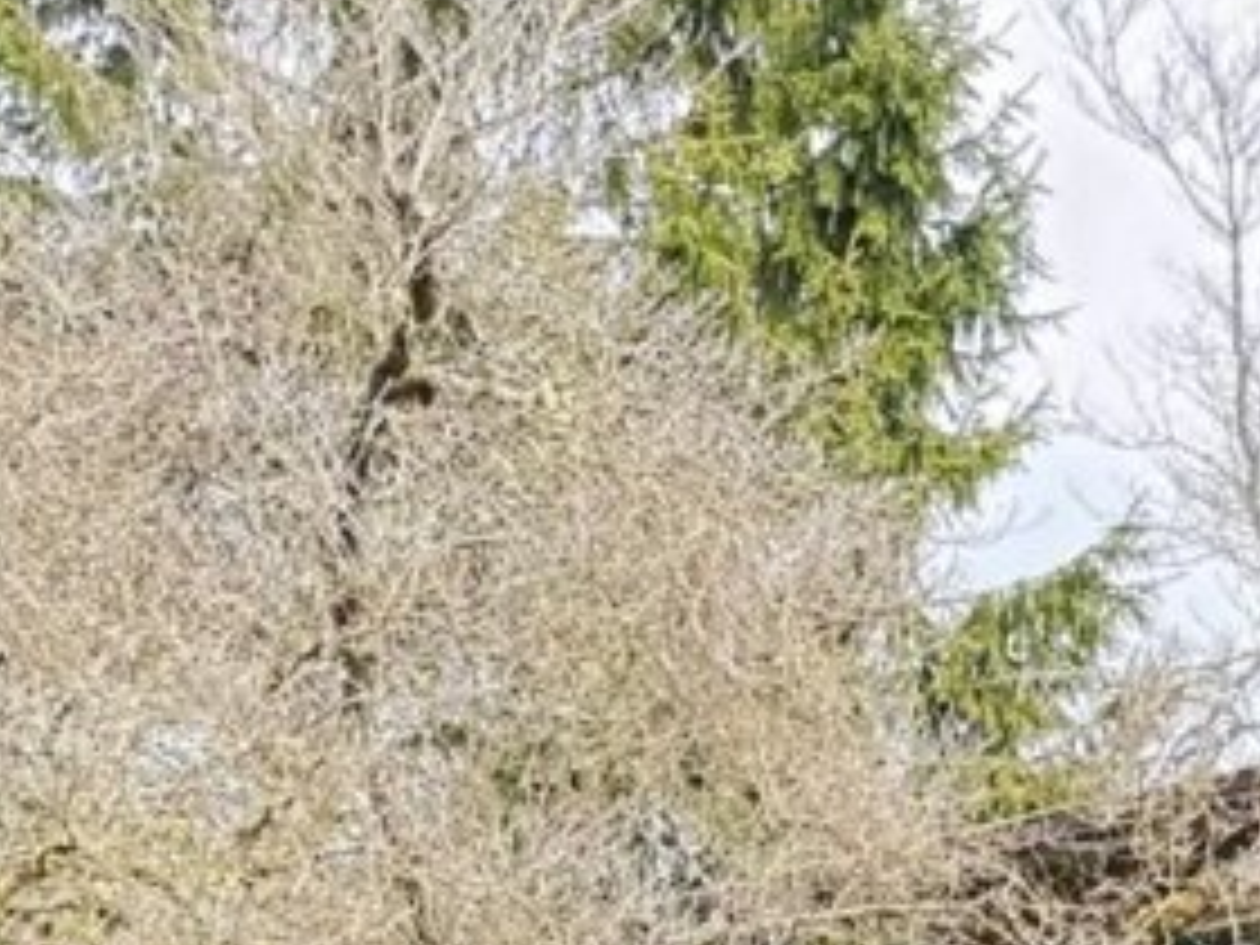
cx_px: 3123
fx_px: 4368
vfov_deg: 11.9
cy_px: 1354
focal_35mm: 120
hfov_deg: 12.5
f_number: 1.78
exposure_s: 1/220
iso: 80
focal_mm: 6.76
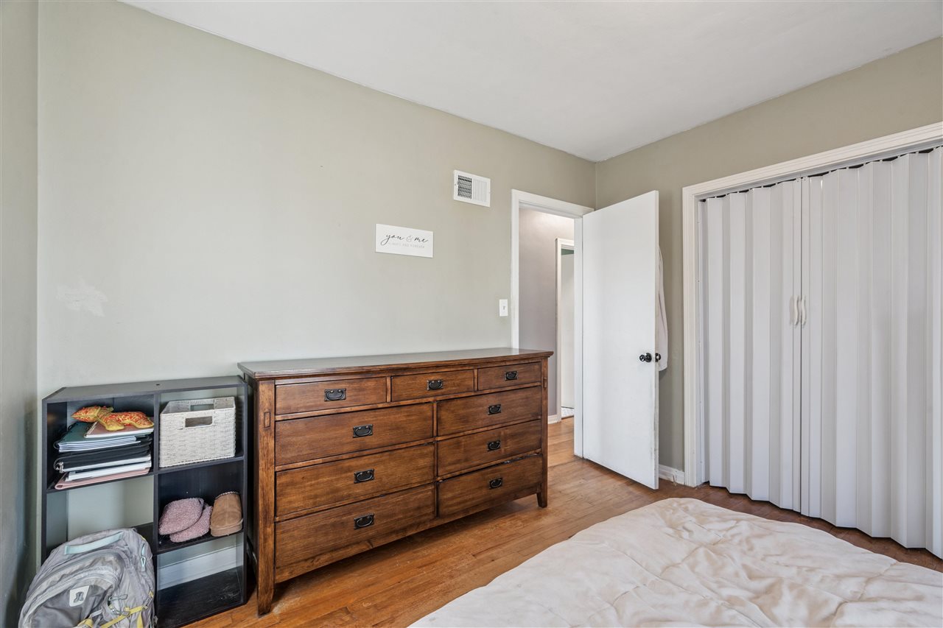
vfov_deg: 73.7
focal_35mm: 16
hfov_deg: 96.7
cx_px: 472
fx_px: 419
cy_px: 314
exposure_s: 1/2.5
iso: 400
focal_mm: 16
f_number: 10
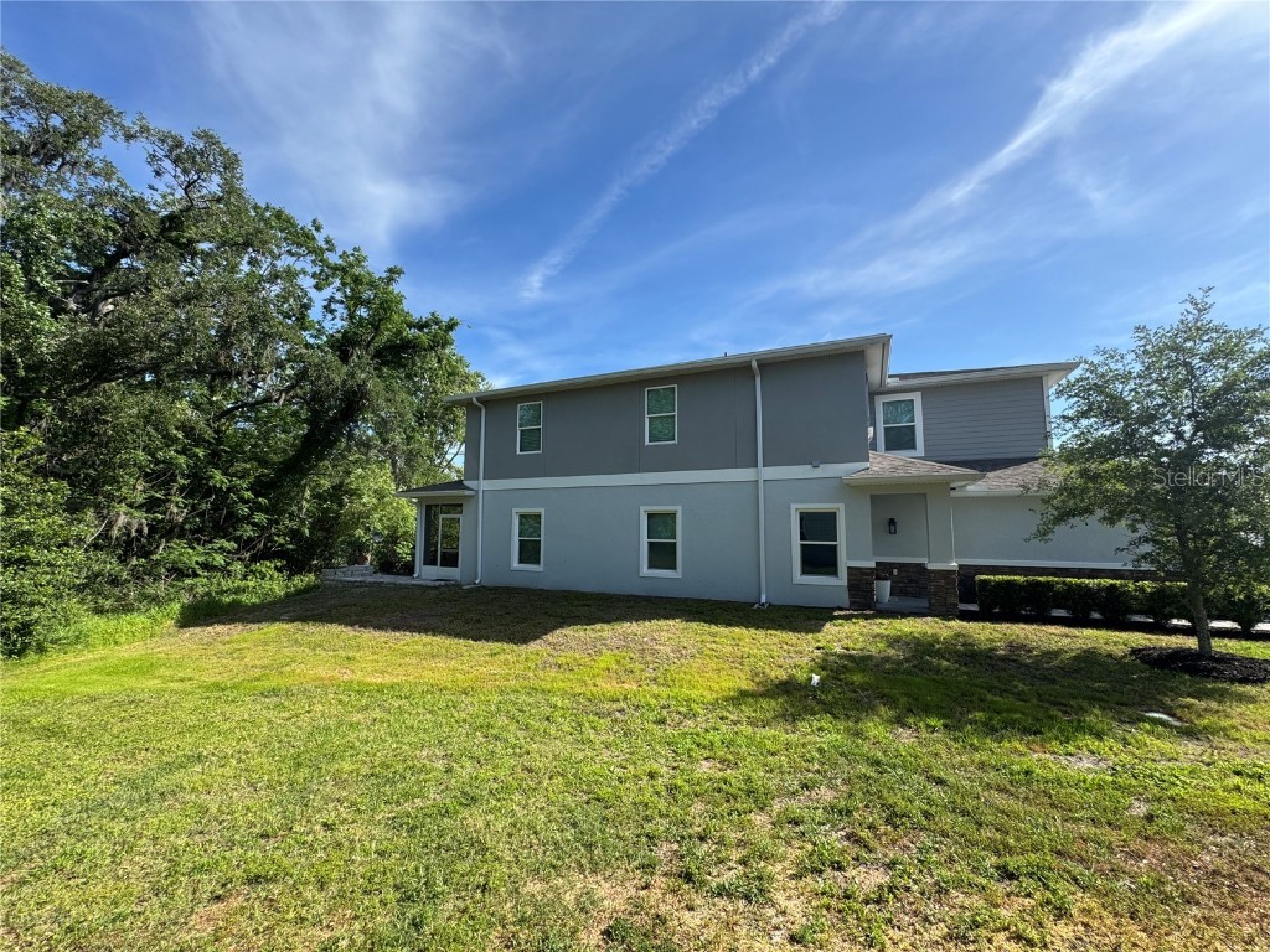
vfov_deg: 85.7
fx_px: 514
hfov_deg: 102.1
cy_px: 476
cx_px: 635
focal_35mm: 14
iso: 50
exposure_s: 1/1063
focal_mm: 2.22
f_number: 2.2
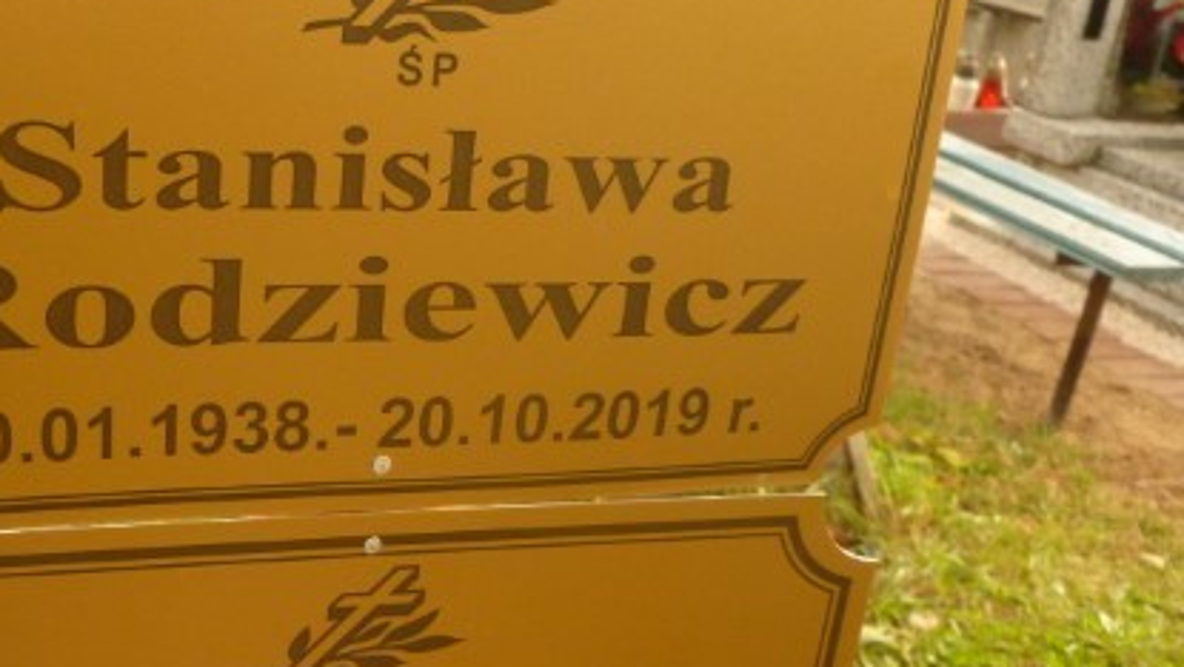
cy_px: 459
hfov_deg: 42.9
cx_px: 362
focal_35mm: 47
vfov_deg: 25.3
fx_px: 1476
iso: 200
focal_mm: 5
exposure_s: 1/250
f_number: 3.3
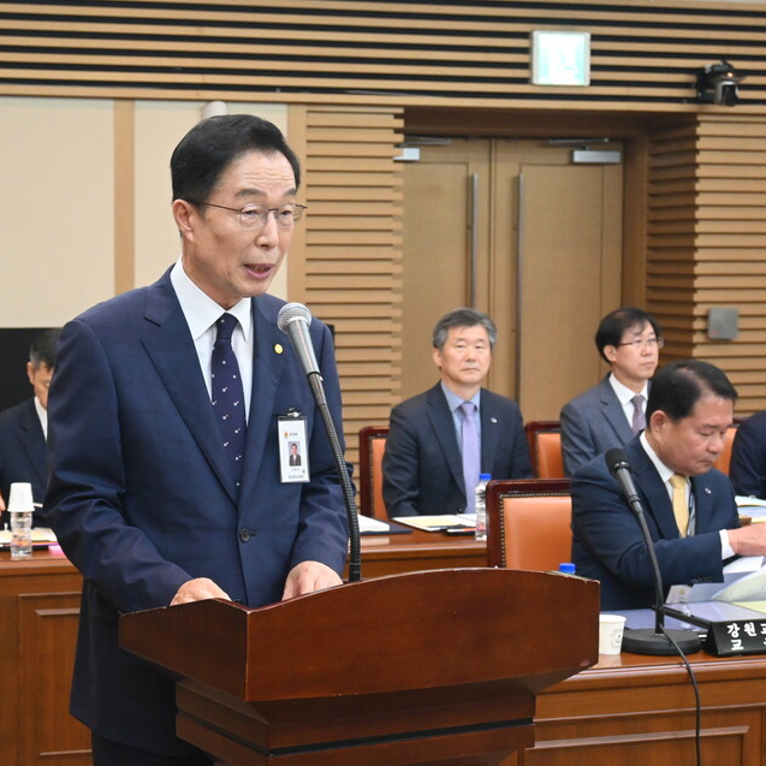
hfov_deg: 23.6
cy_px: 382
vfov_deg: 23.7
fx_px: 1828
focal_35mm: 73
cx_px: 253
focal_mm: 38
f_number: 5.6
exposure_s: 1/80
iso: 3200
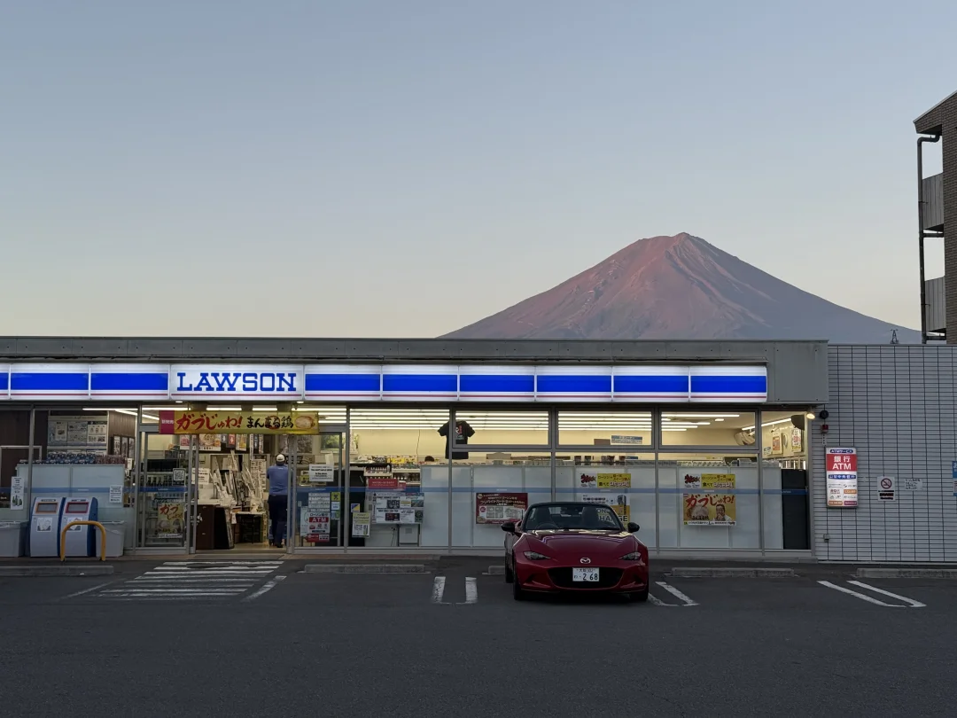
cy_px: 359
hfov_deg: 39.7
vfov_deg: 30.3
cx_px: 478
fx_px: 1327
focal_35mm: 48
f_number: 1.78
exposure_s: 1/382
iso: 64
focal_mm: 6.76
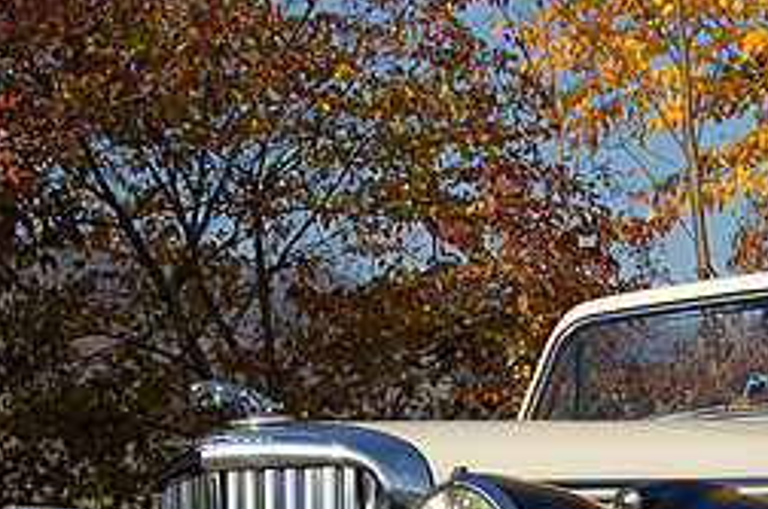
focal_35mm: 93
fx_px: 1980
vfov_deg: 14.4
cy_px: 532
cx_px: 637
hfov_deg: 21.6
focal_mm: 26
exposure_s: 1/400
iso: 200
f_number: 10
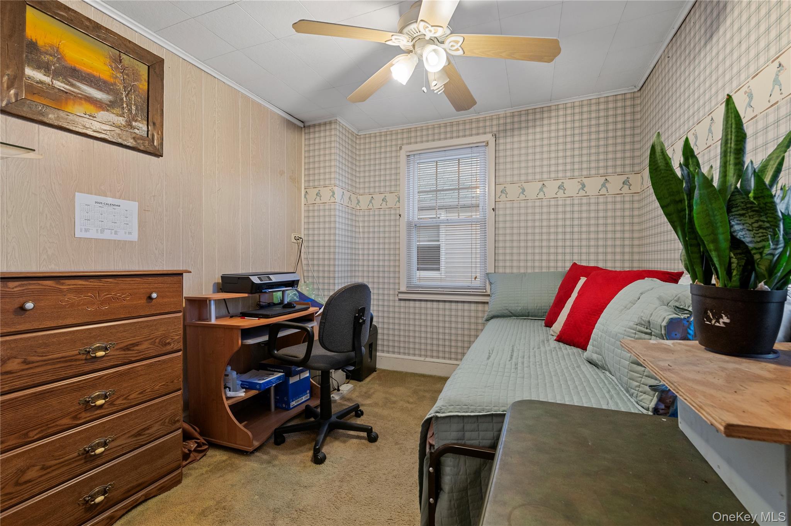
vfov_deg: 77.2
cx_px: 396
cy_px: 263
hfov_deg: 100.4
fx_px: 329
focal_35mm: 15
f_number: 8
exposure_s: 1/5
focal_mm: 15
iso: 640
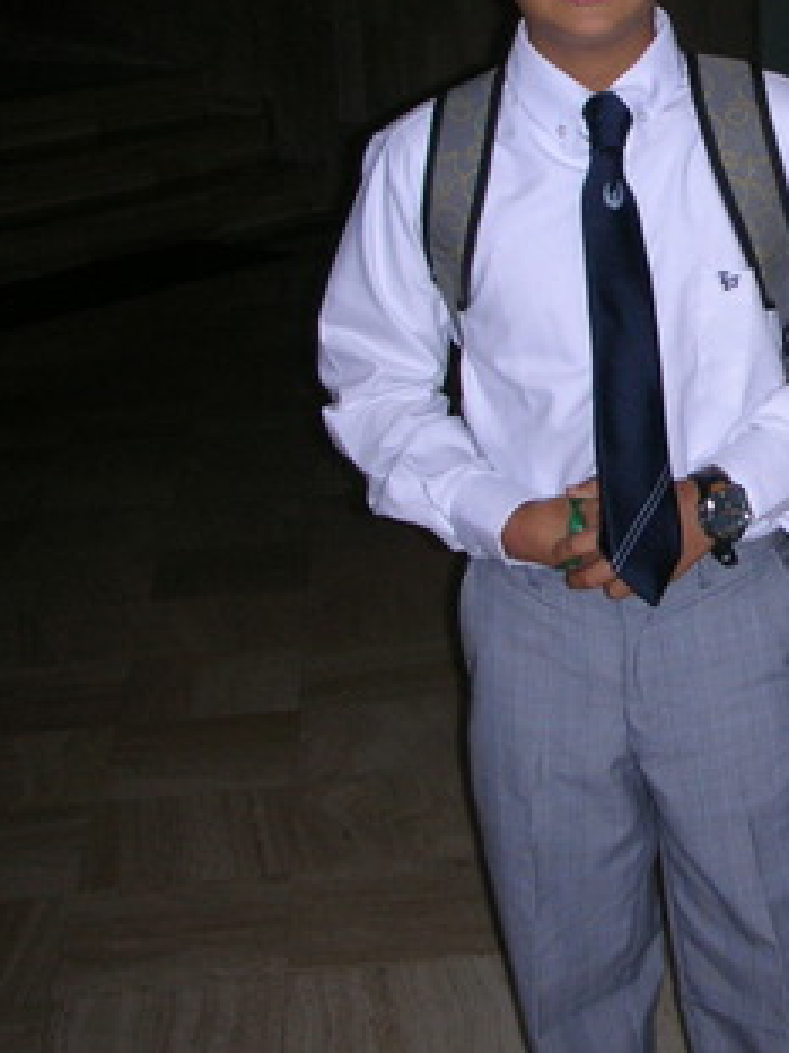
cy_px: 362
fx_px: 2190
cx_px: 880
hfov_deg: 19.5
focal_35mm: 72
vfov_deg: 26.9
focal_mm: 5.8
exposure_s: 1/60.1
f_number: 3
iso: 77
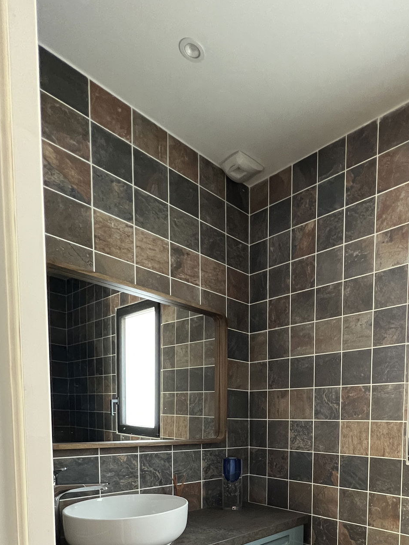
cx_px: 316
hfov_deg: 57.4
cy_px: 451
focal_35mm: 22
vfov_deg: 67.7
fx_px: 347
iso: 400
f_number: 1.8
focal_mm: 1.57
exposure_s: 1/60
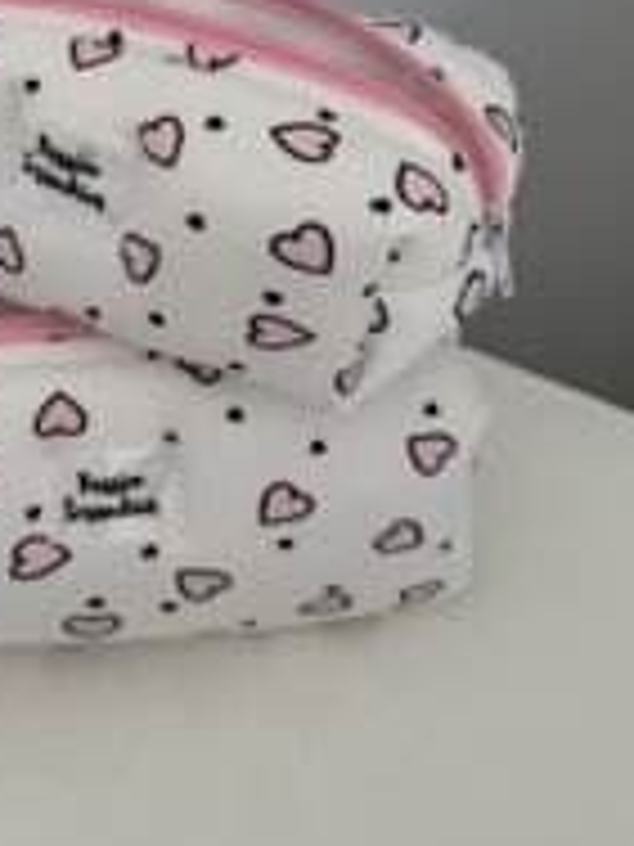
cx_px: 103
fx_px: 1245
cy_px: 189
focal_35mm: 51
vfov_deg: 36.4
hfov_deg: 27.8
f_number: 1.78
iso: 64
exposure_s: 1/121
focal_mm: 6.76
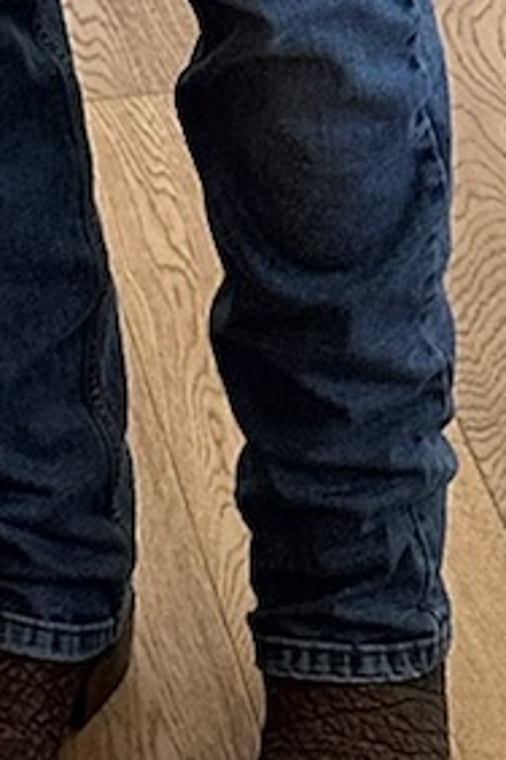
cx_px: -301
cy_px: -1067
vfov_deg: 10.0
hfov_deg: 7.4
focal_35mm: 181
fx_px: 3816
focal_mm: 6.86
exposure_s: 1/120
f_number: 1.78
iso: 200
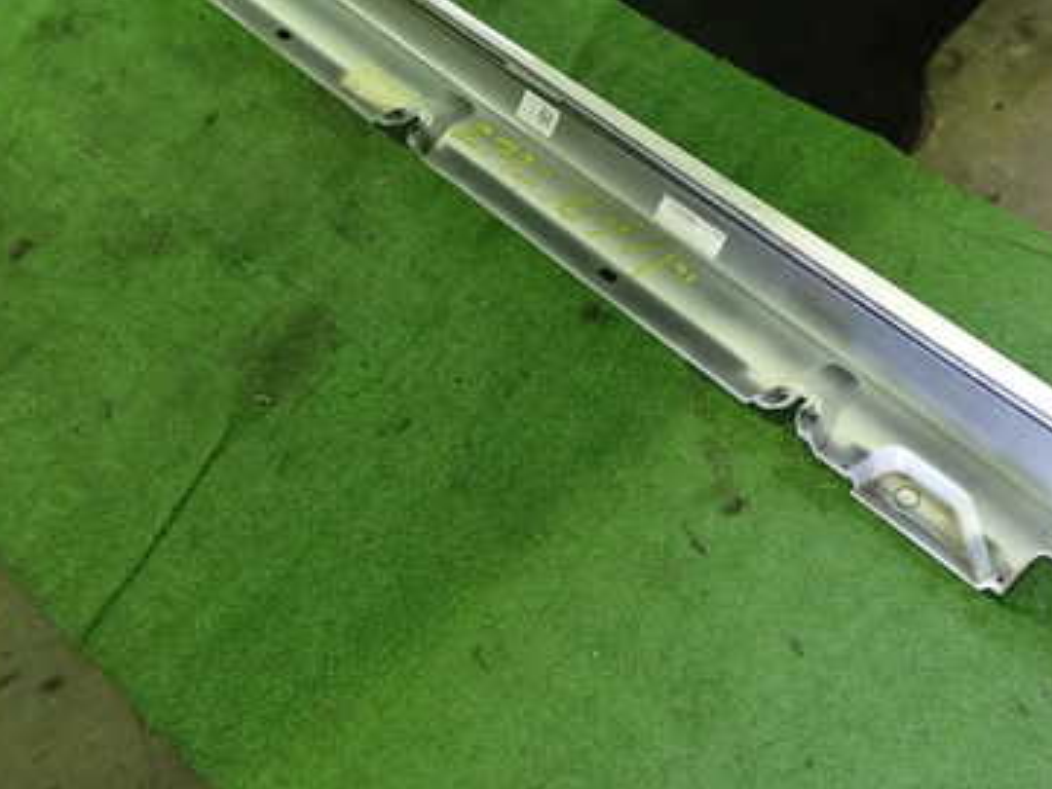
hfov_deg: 38.0
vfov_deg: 28.9
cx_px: 652
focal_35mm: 50
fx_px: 1520
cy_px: 257
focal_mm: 5.4
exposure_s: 1/30
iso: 400
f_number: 2.3
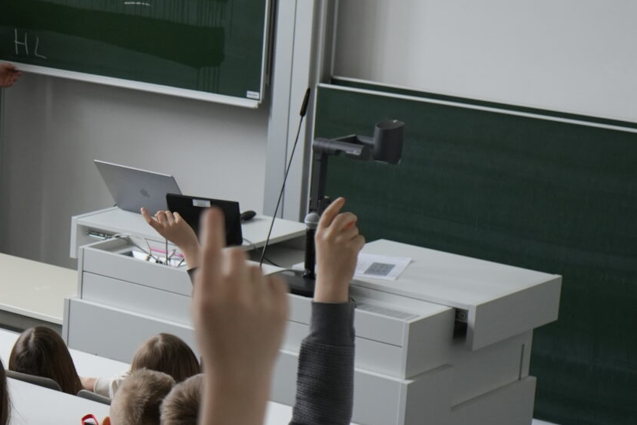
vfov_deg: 11.1
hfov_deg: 15.7
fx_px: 2176
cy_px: 285
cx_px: -213
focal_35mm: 123
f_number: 4
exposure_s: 1/160
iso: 1000
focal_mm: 40
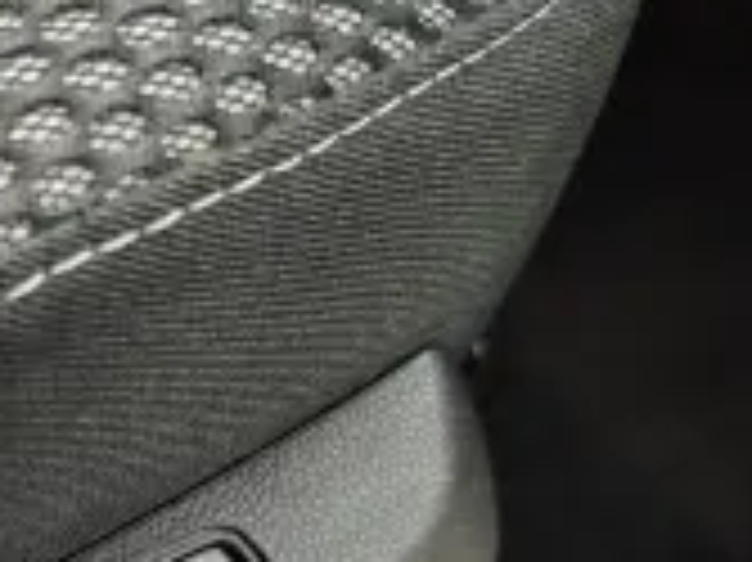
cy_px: 562
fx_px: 1216
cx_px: -50
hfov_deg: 31.1
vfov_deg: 24.8
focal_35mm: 56
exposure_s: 1/50
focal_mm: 5.4
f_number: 1.6
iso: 800
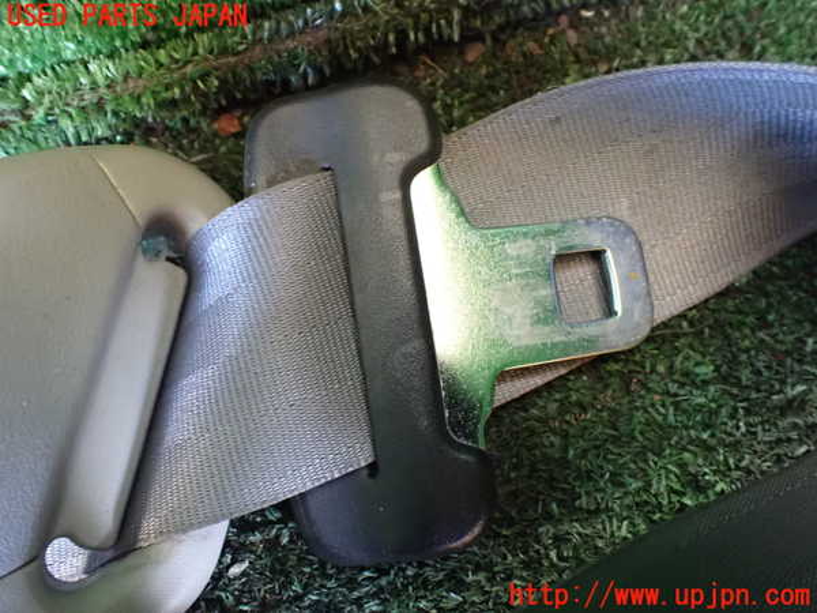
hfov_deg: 60.0
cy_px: 306
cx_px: 408
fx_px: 708
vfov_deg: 46.8
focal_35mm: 30
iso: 1600
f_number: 2.3
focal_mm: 5.4
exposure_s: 1/30
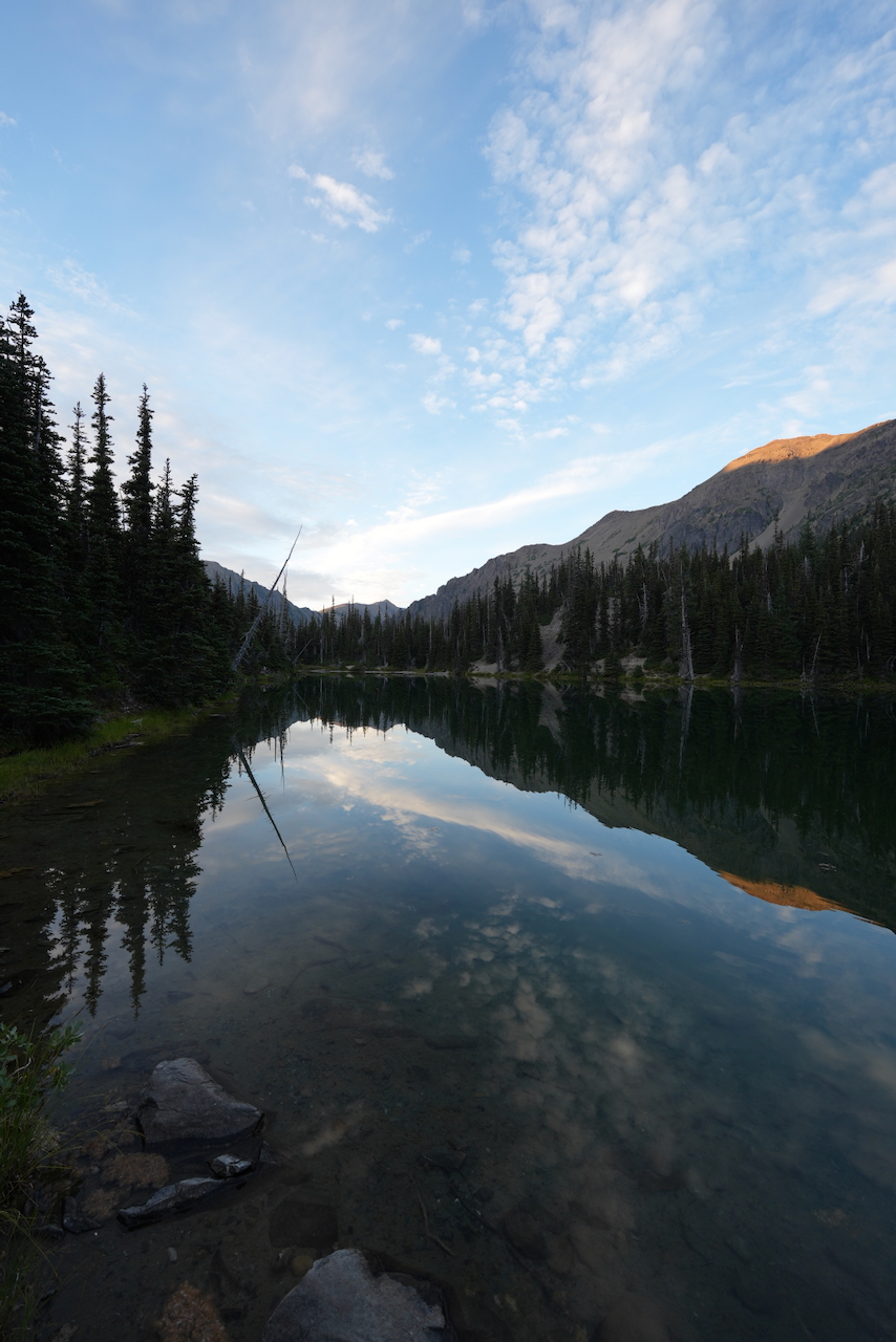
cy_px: 671
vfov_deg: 100.4
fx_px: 560
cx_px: 448
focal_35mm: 15
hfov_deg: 77.4
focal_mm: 10
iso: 100
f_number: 2.8
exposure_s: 1/160
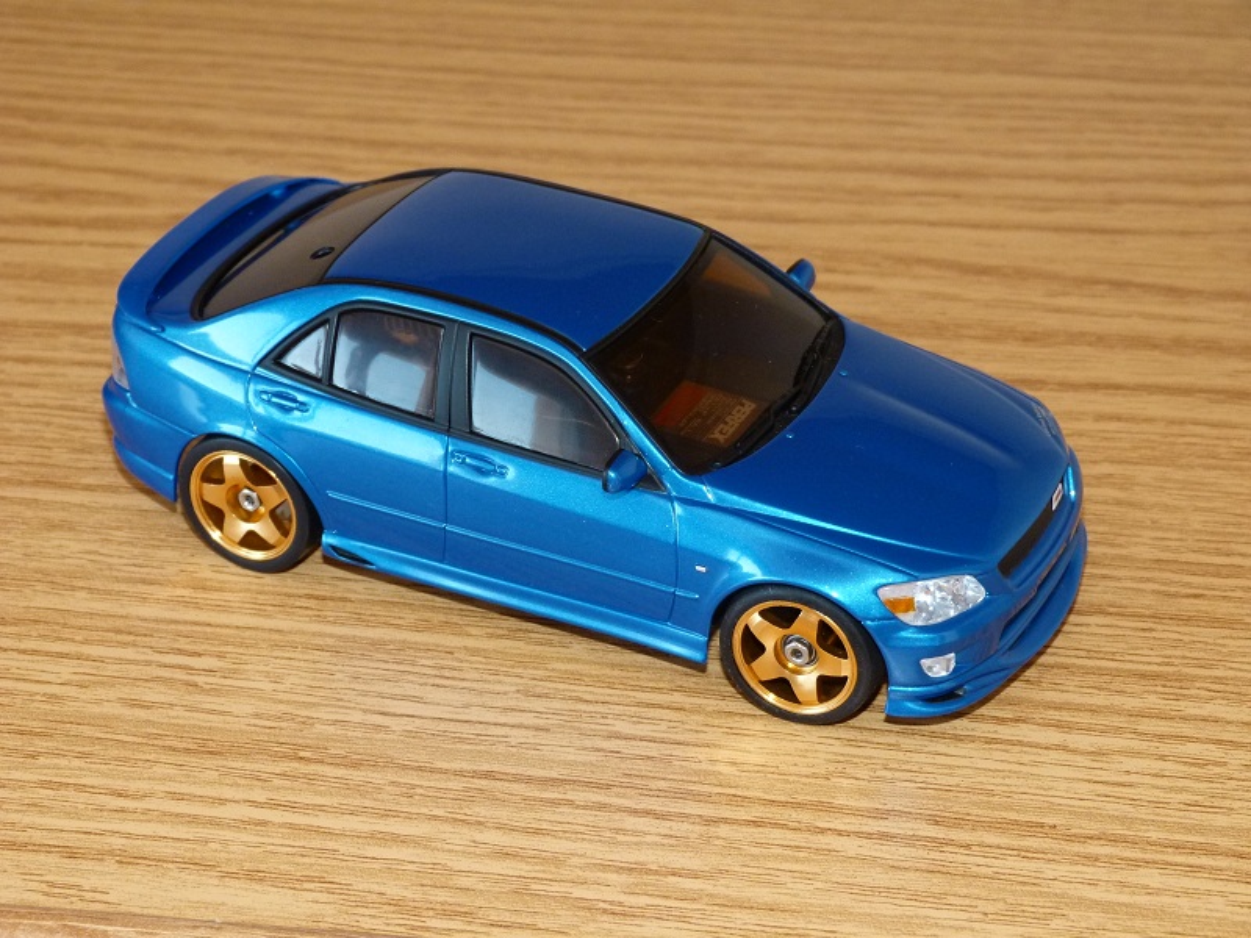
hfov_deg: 22.3
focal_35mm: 88
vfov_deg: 16.8
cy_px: 469
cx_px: 626
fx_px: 3180
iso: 200
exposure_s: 1/60
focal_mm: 15.8
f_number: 3.4
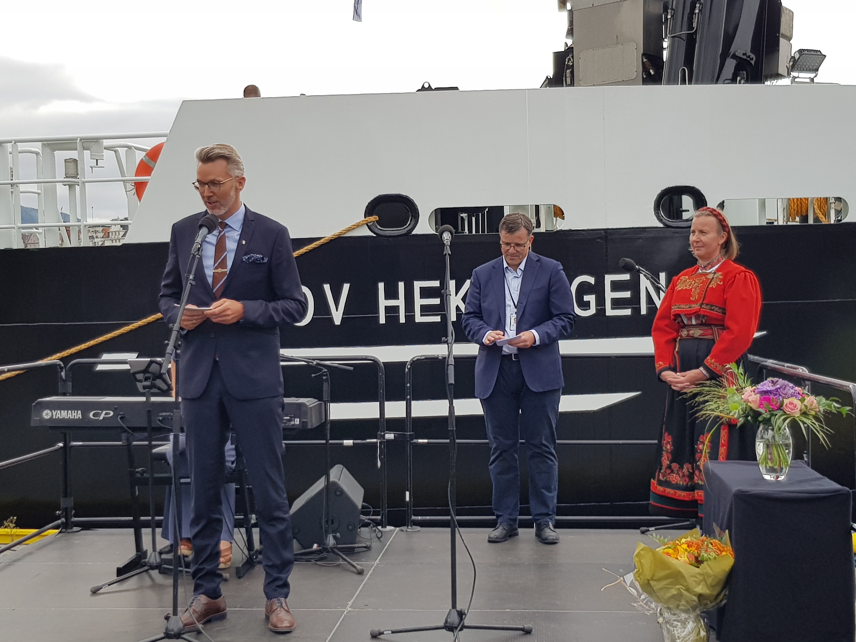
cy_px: 321
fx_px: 643
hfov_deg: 67.3
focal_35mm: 26
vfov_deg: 53.1
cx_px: 428
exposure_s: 1/1096
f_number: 1.7
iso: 40
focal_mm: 4.2
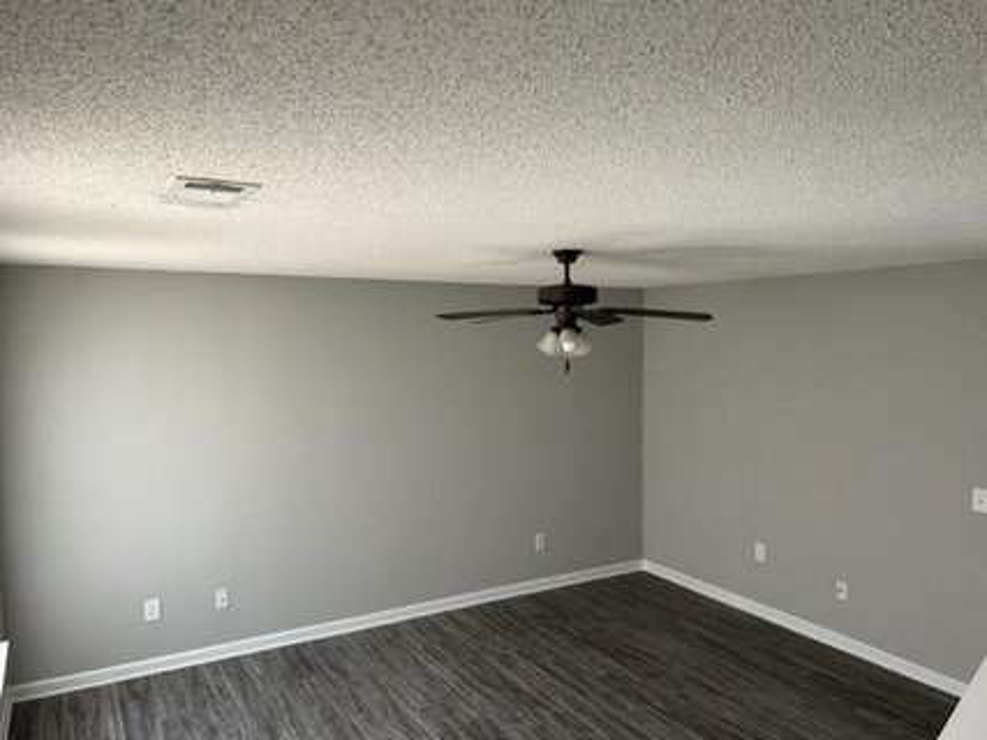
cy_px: 370
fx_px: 741
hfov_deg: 67.3
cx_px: 494
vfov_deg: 53.0
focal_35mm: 26
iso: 64
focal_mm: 5.7
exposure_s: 1/144
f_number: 1.5
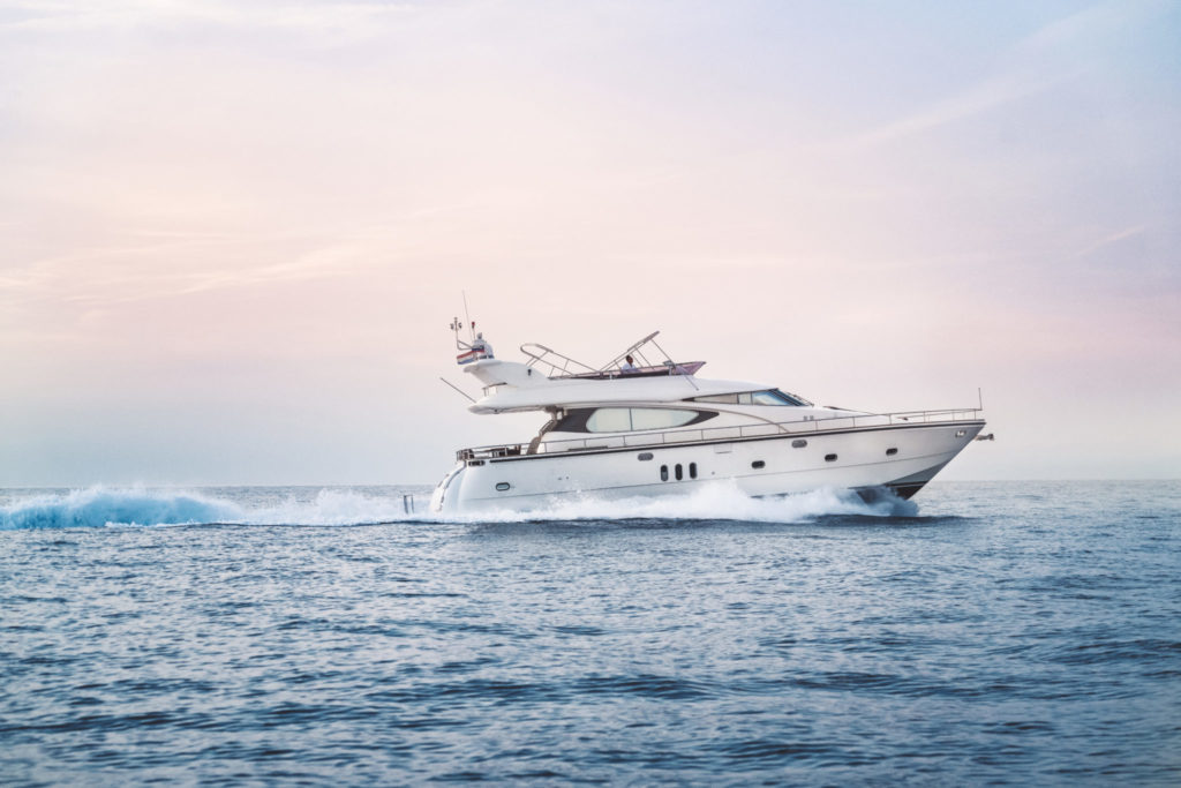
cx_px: 590
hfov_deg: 23.9
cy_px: 394
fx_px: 2789
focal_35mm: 85
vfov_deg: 16.1
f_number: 5.6
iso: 1000
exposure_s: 1/500
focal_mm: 85
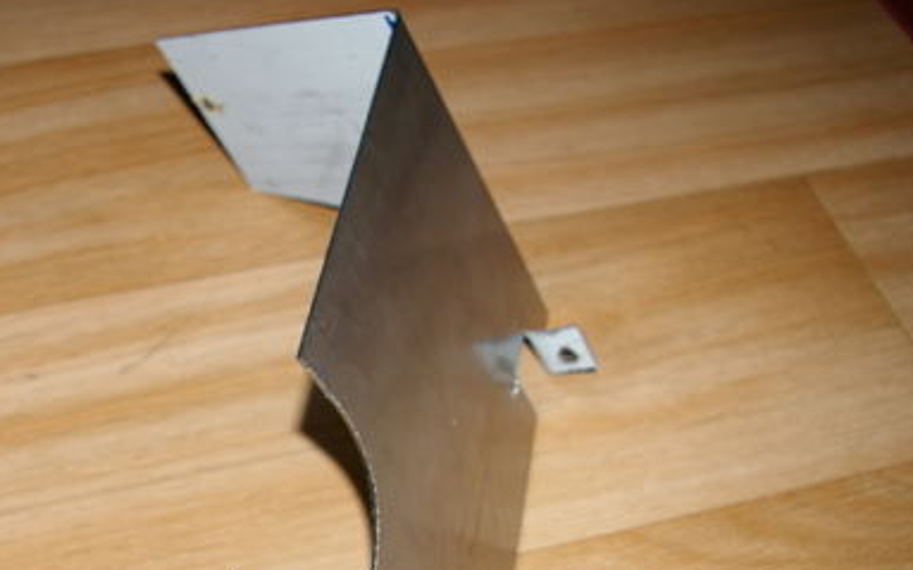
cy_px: 444
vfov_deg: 27.5
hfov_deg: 42.5
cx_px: 262
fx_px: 1144
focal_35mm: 46
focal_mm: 18
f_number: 3.5
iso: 200
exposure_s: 1/30
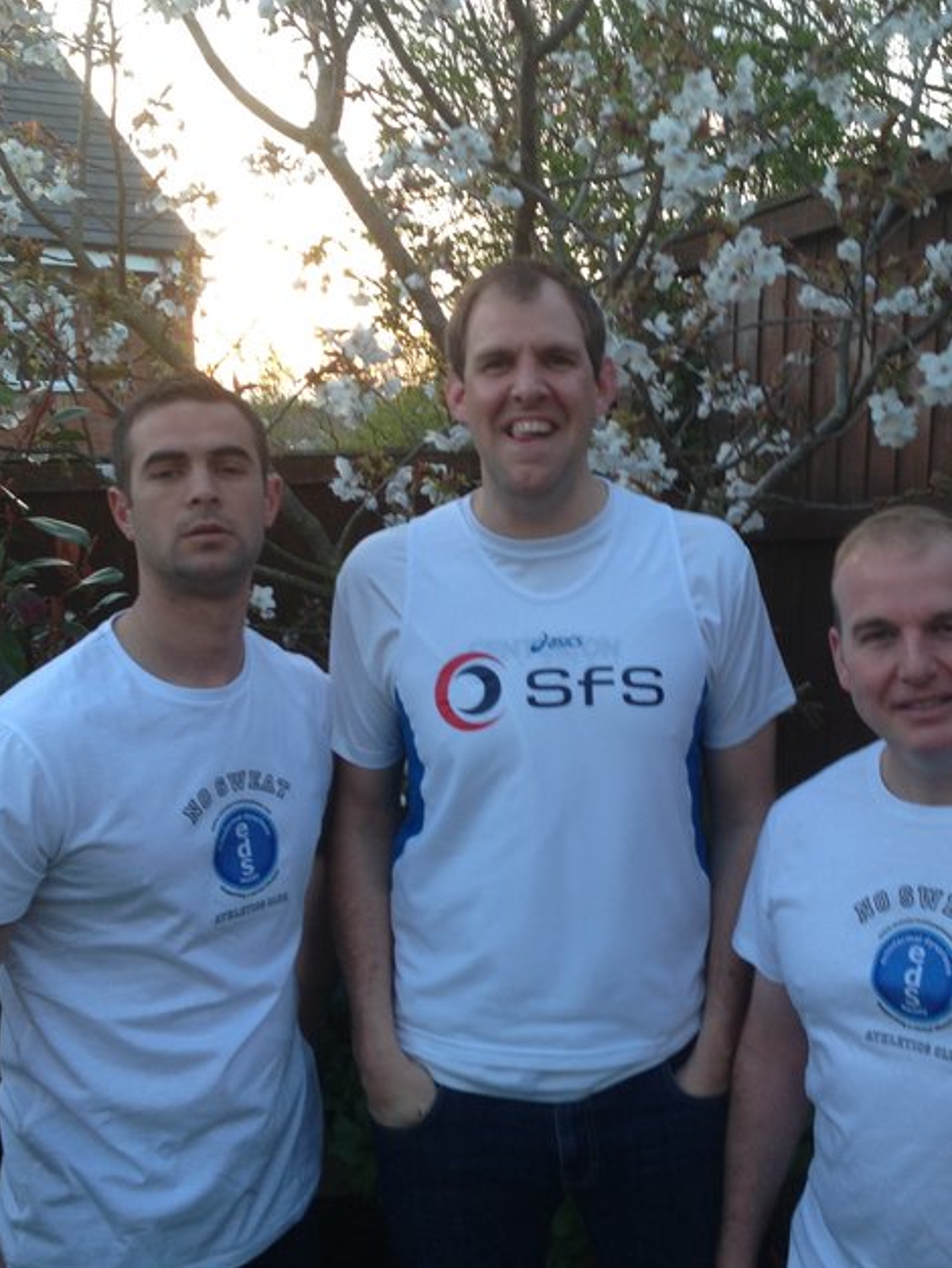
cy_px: 591
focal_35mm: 43
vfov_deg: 43.8
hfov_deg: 33.5
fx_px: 1576
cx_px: 567
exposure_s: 1/30
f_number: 2.4
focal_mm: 4.13
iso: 50
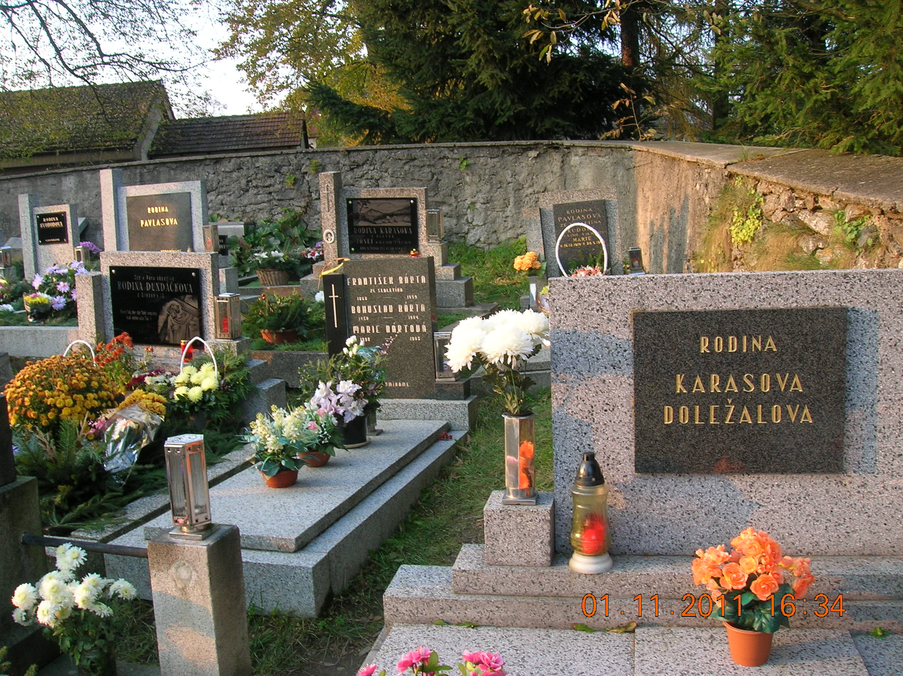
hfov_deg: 54.0
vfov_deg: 41.7
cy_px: 338
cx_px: 452
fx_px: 886
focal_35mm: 34
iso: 50
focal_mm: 5.7
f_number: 4.9
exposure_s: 1/28.6
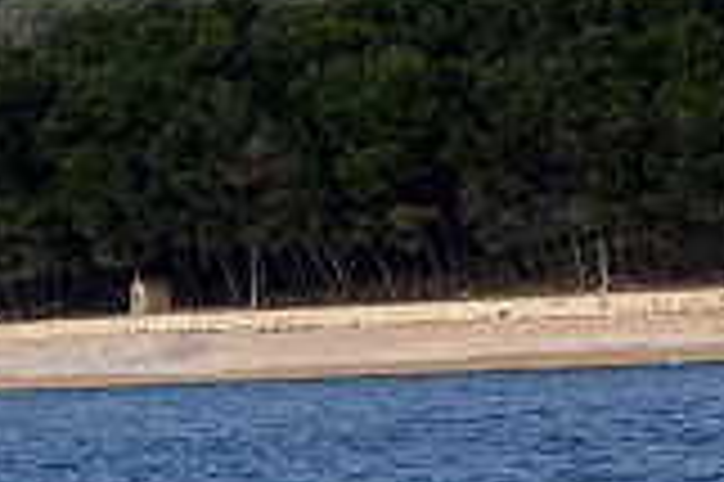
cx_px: 915
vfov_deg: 2.1
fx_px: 13079
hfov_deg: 3.2
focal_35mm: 651
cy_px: -773
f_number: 4.5
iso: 800
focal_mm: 70
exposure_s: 1/5000
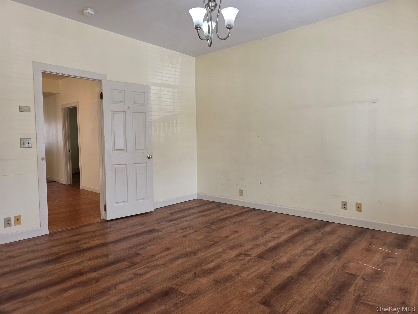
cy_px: 157
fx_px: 278
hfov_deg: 73.9
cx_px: 209
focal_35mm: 23
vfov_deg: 58.9
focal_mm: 6.3
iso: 40
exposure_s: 1/120
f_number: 1.7
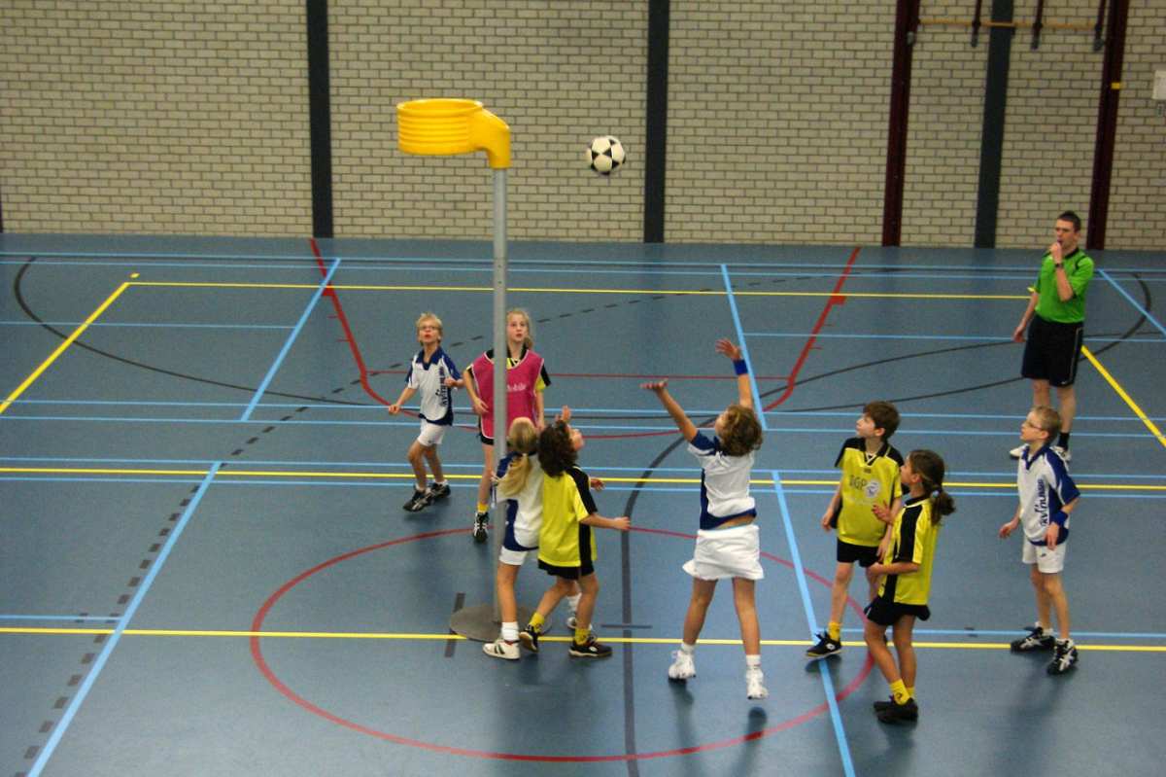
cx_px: 583
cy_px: 388
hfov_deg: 46.4
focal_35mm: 42
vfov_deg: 31.9
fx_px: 1360
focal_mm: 28
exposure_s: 1/160
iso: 800
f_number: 4
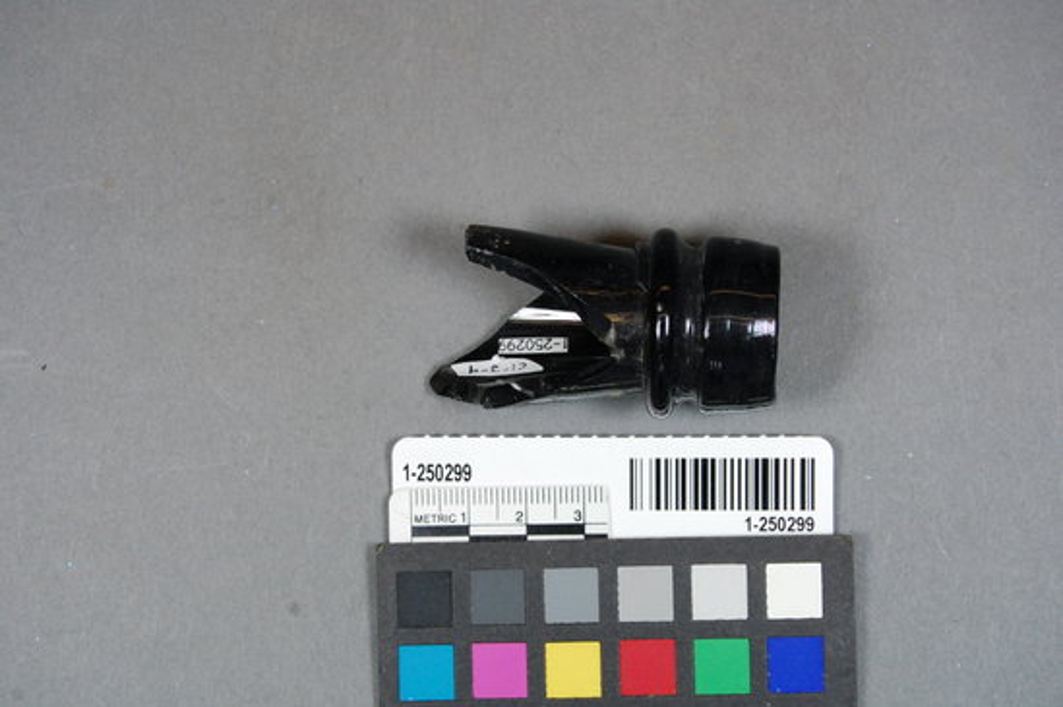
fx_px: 2213
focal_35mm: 75
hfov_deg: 27.0
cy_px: 354
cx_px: 532
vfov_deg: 18.1
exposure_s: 1/250
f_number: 8
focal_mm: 50
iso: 1600
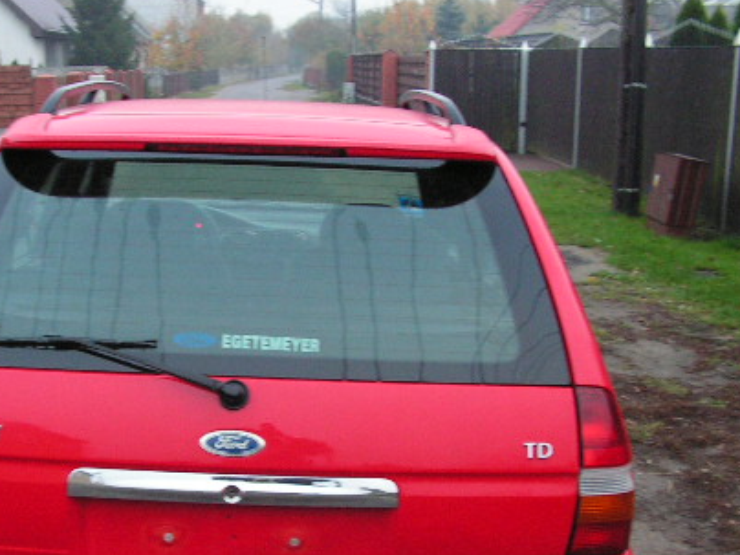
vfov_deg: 25.5
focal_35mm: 57
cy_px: 386
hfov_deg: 33.6
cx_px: 266
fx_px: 1219
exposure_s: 1/20
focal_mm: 6
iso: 200
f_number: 3.2
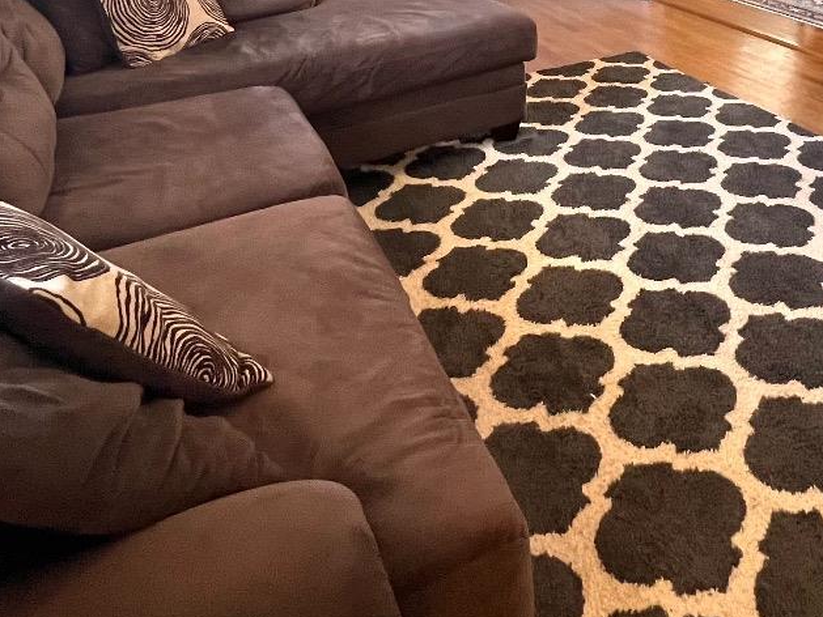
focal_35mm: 31
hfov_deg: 56.9
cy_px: -20
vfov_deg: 39.3
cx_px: 559
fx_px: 737
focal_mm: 1.57
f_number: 1.8
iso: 320
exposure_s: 1/60
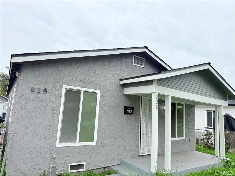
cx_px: 118
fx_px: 163
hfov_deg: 71.6
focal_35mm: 24
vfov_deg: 56.8
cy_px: 88
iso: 80
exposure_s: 1/1522
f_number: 1.78
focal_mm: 6.76
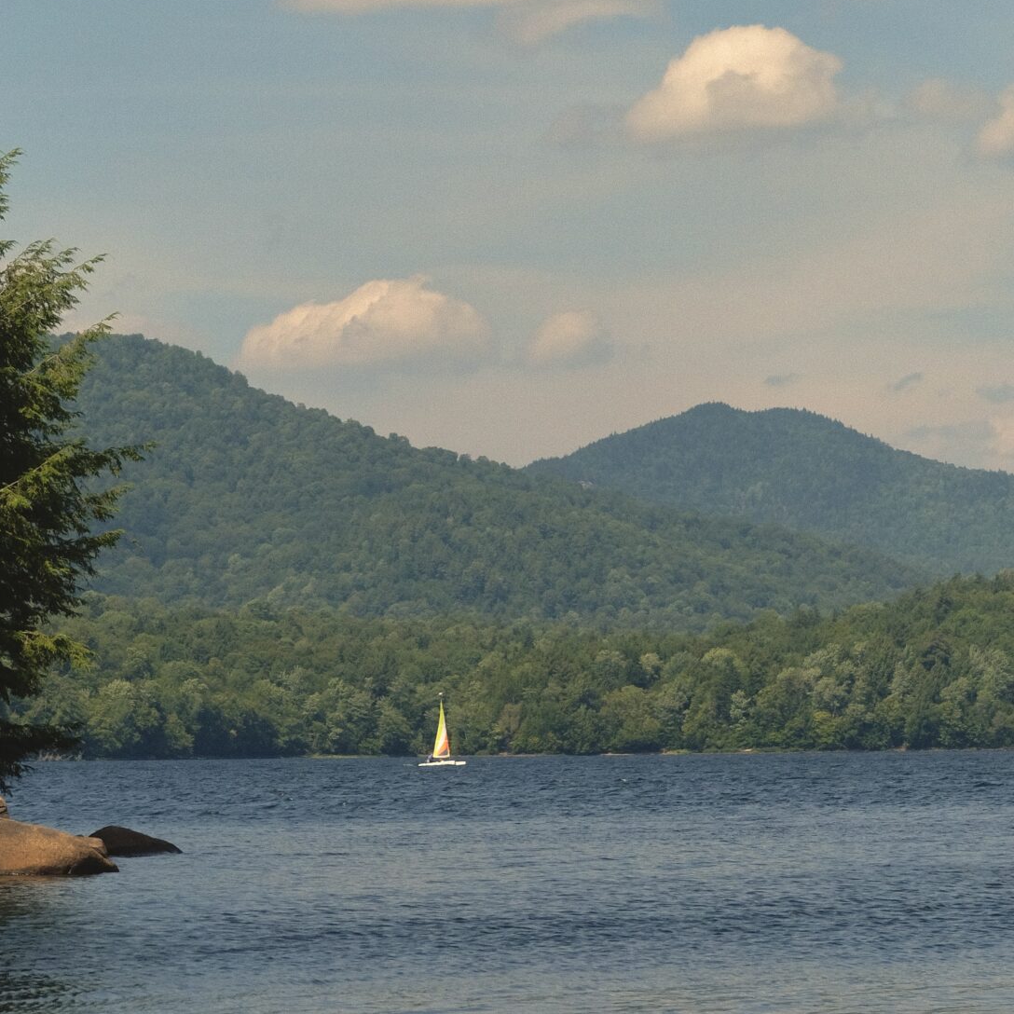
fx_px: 4971
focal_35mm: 150
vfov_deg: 11.6
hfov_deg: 11.6
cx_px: 423
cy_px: 404
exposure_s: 1/1900
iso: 800
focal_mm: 50
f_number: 8
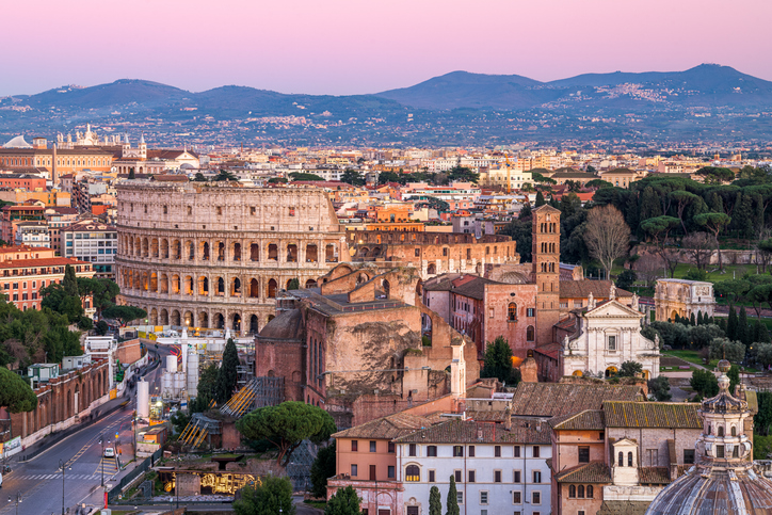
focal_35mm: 112
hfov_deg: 18.3
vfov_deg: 12.2
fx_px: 2402
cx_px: 386
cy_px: 258
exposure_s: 1/1.25
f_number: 11
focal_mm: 112
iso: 64
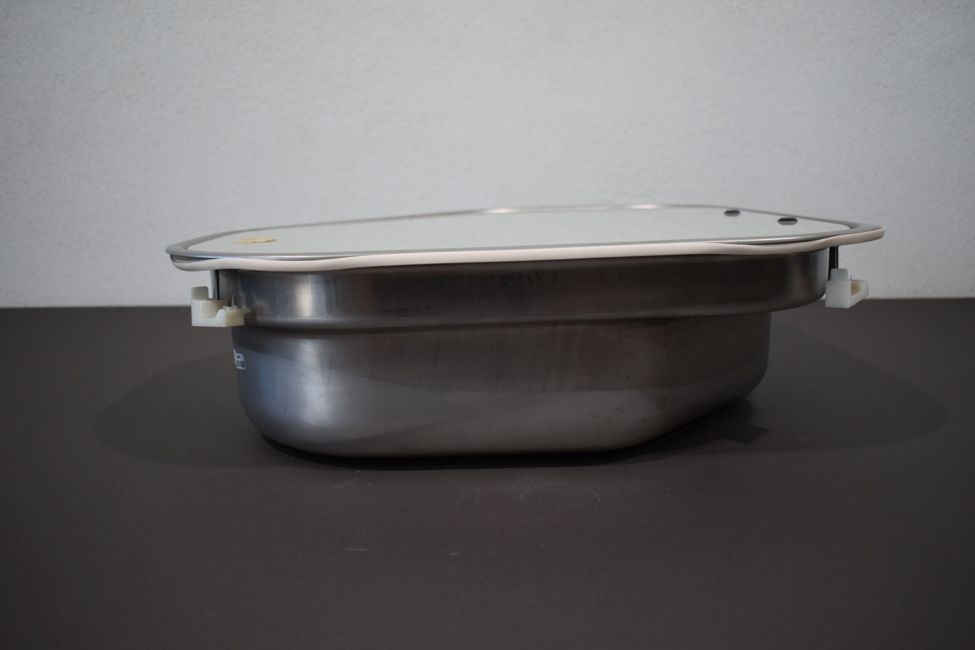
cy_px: 325
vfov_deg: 41.7
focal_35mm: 32
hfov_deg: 59.5
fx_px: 853
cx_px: 488
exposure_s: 1/250
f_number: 3.8
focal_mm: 21
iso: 560
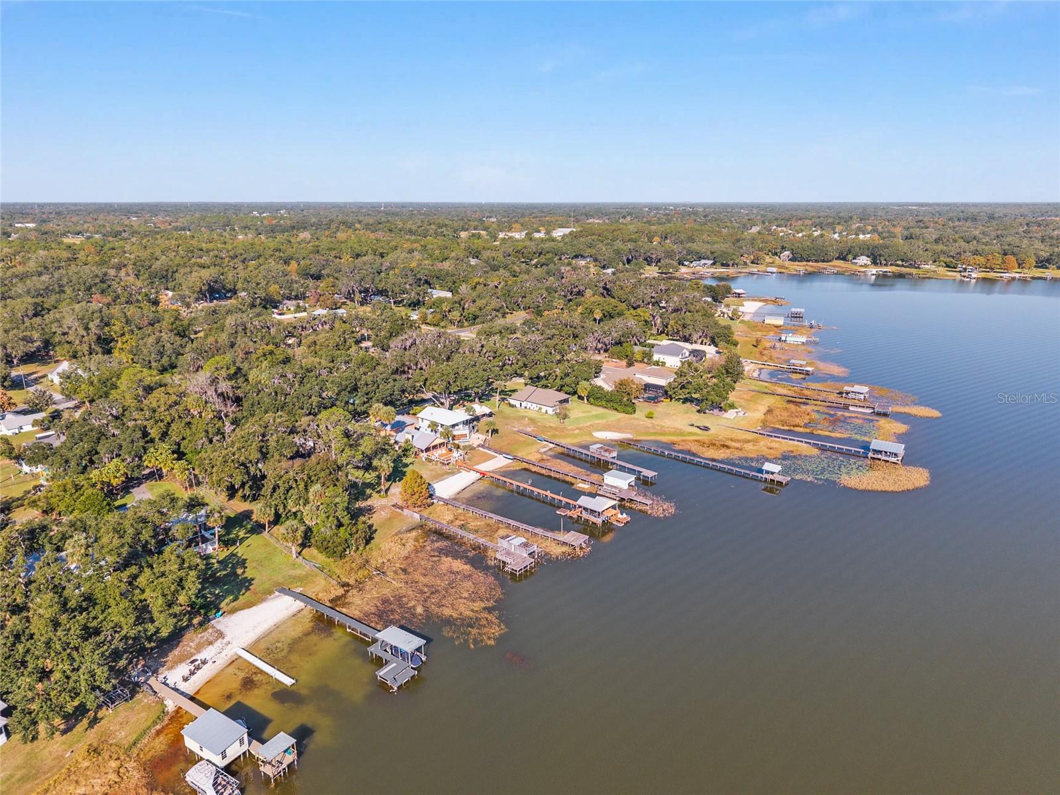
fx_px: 735
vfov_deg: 56.8
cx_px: 530
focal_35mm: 24
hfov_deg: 71.6
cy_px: 398
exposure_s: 1/2500
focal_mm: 8.67
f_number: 1.8
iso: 180
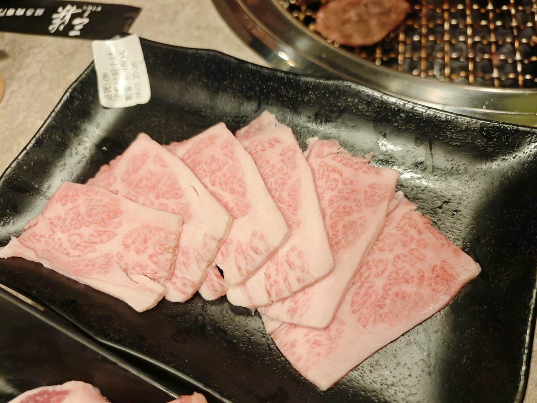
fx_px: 357
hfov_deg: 73.9
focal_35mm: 23
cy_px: 202
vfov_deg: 58.9
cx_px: 268
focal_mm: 8.72
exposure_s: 1/360
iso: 2000
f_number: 2
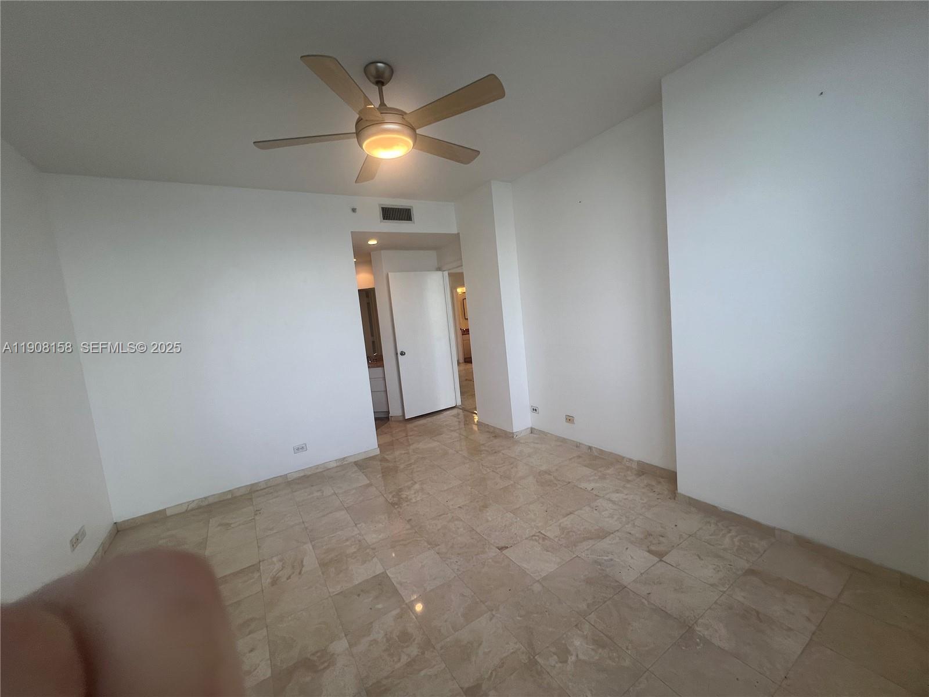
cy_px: 348
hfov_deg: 106.2
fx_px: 349
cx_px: 464
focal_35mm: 13
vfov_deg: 89.9
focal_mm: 1.57
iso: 40
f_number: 1.8
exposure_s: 1/120
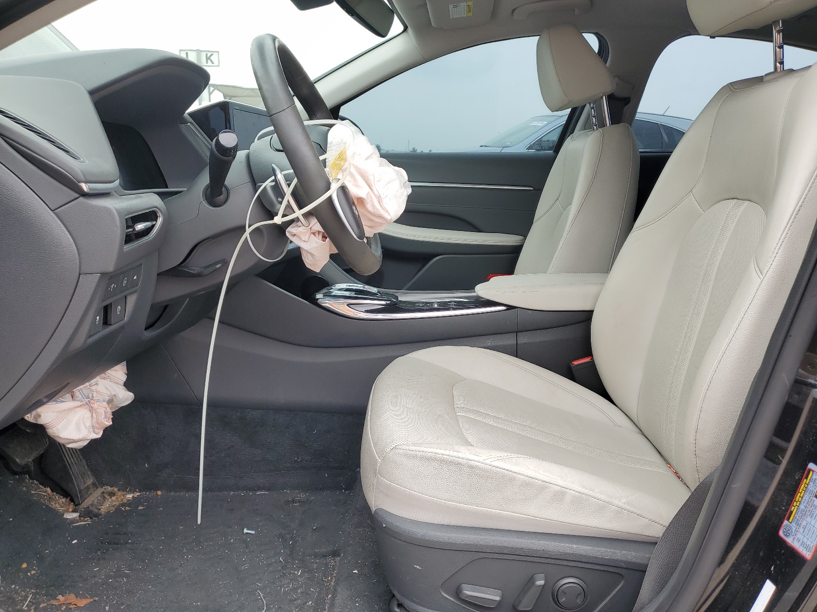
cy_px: 306
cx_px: 408
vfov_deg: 53.1
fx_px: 614
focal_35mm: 26
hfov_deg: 67.3
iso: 50
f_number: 1.5
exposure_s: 1/556
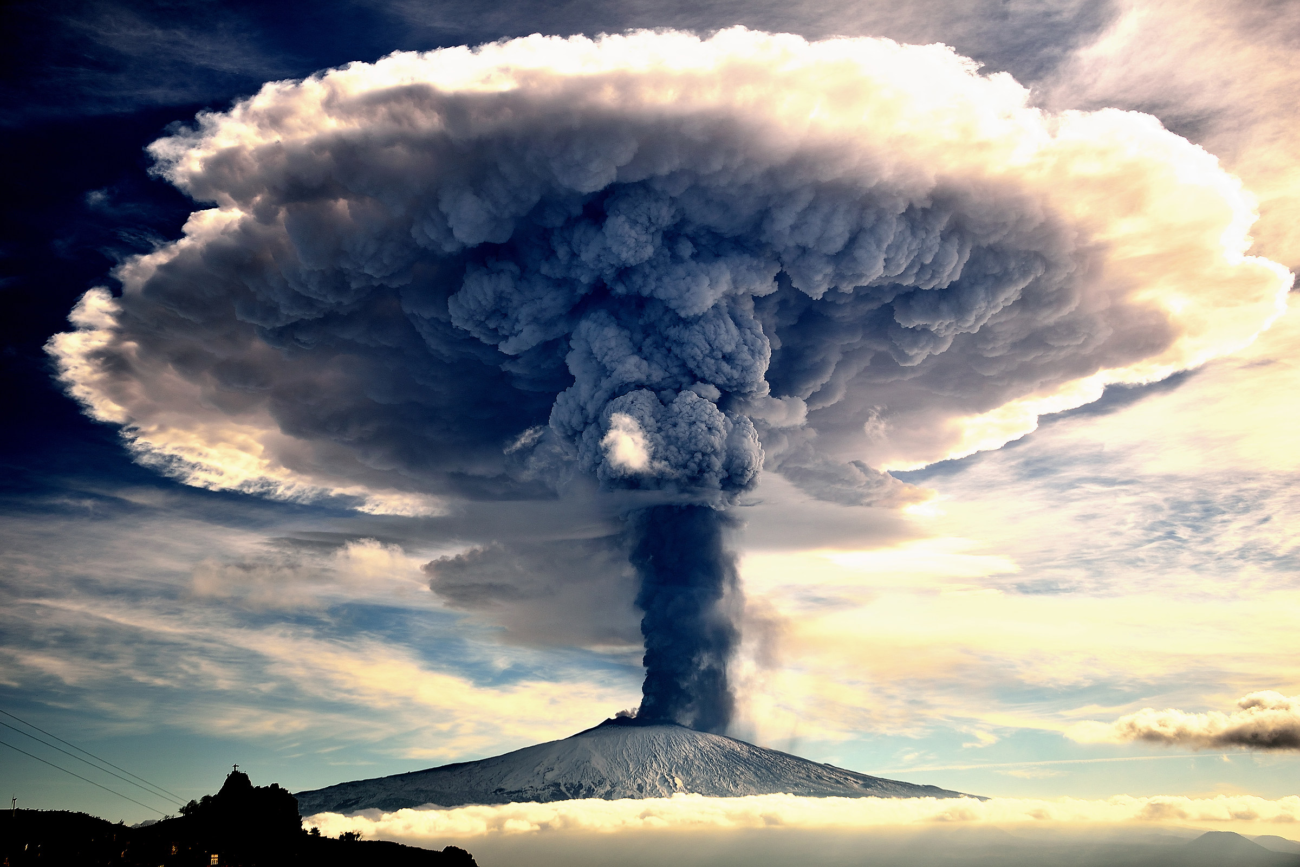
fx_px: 1733
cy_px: 434
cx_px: 650
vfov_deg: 28.1
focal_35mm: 48
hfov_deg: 41.1
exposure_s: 1/800
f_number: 5
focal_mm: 32
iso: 100
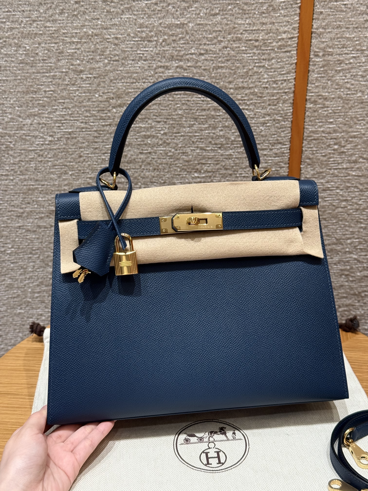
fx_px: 680
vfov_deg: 39.7
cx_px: 184
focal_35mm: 48
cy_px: 246
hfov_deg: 30.3
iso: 125
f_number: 1.78
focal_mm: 6.76
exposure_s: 1/100
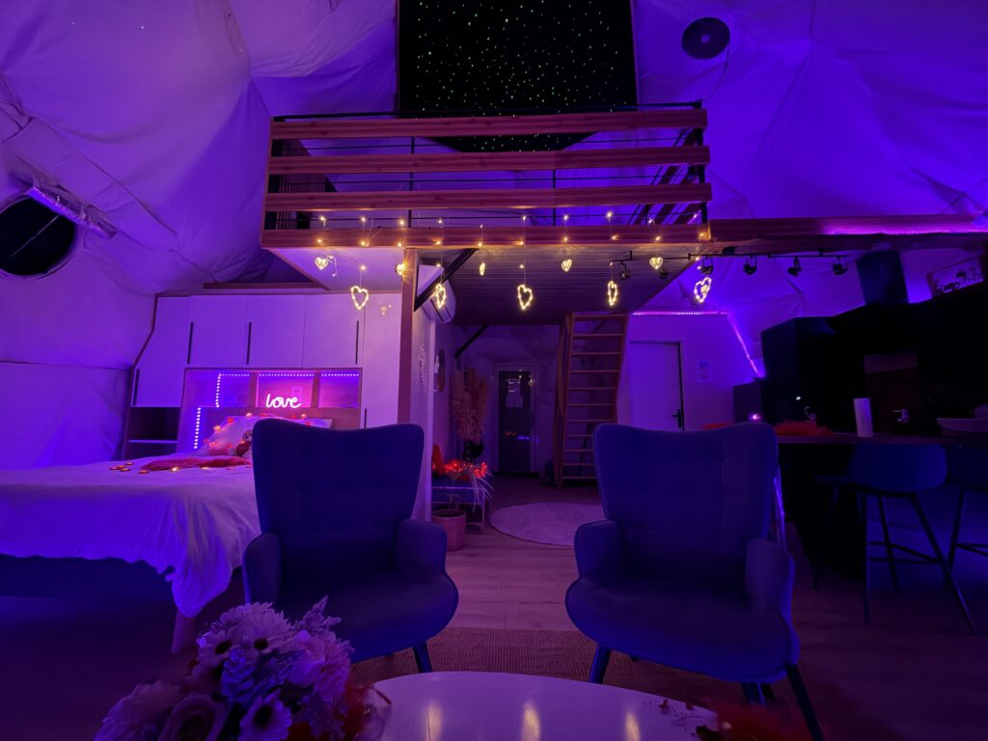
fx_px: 400
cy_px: 370
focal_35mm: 14
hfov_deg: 102.1
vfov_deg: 85.7
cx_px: 494
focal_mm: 2.22
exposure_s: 1/15
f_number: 2.2
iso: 1250
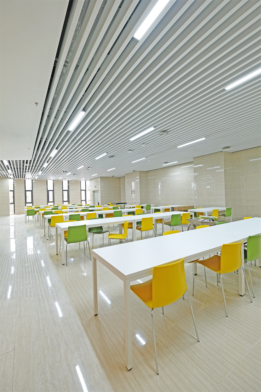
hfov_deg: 77.3
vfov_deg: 100.4
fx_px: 163
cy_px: 196
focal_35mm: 15
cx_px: 130
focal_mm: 10
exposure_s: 1/28
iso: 400
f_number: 4
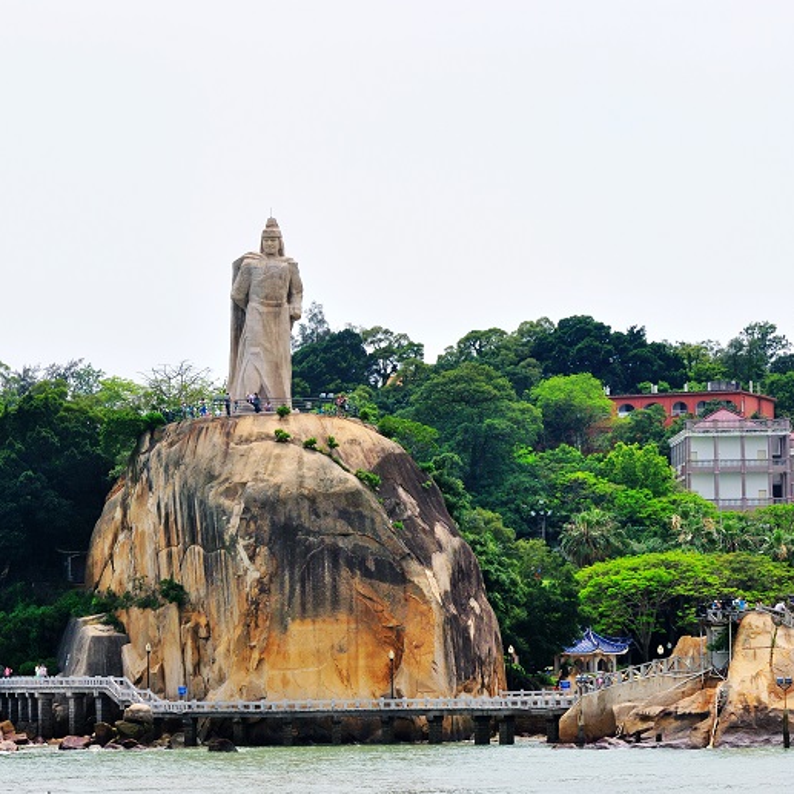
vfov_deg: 13.0
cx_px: 270
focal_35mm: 134
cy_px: 397
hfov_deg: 13.0
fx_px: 3477
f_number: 10
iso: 125
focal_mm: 70
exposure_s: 1/250
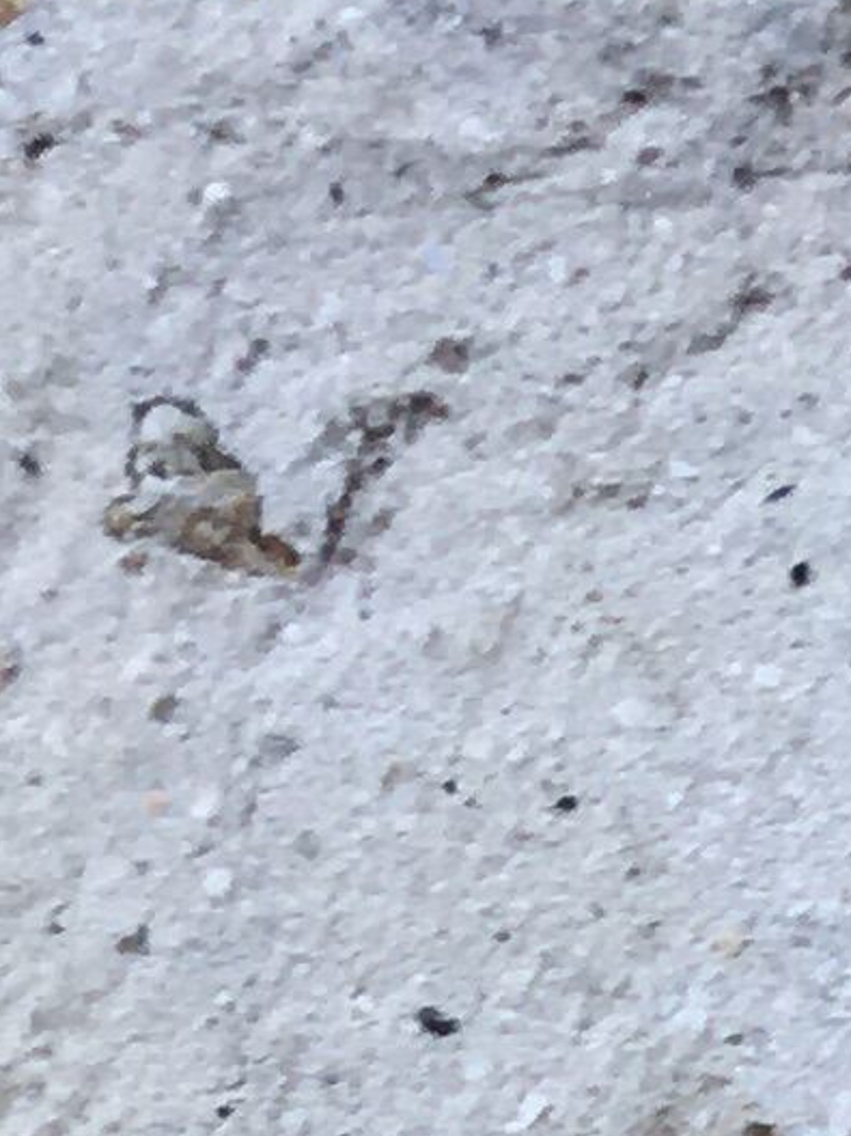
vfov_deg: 7.1
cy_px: 4324
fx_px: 7280
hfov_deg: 6.3
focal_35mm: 222
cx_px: 2361
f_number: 2.2
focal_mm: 4.15
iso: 40
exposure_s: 1/100
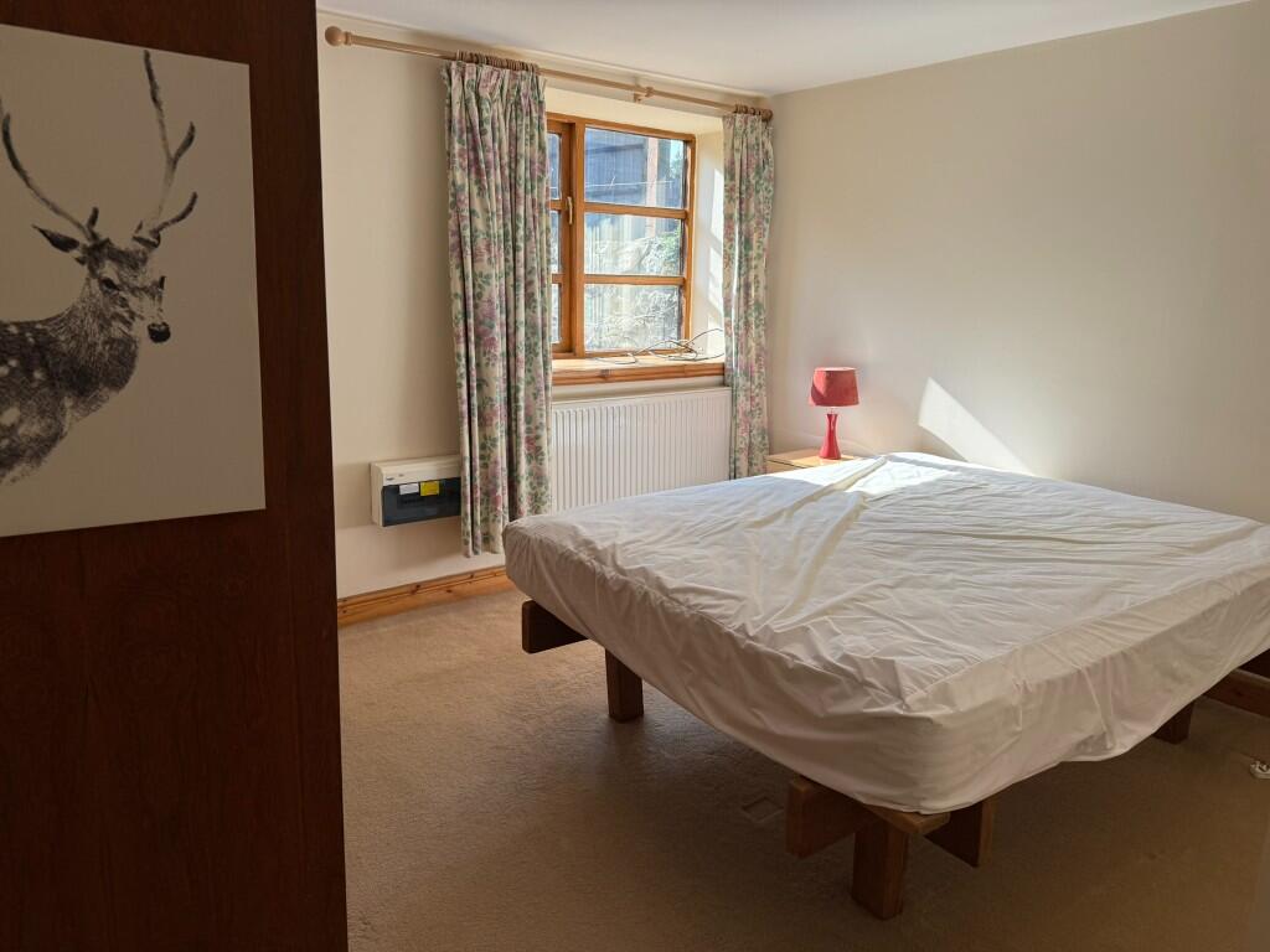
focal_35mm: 24
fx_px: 881
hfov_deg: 71.6
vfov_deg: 56.8
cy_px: 476
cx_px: 635
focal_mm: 6.76
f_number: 1.78
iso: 100
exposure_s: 1/607
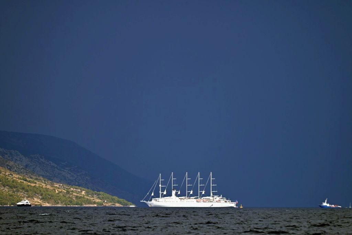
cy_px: 118
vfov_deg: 4.6
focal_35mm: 300
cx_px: 176
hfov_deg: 6.9
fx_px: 2934
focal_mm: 300
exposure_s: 1/1000
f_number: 5.6
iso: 160
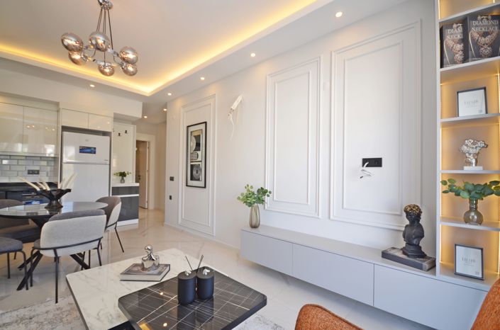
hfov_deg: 100.5
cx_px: 250
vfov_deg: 77.0
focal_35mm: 15
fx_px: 208
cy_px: 165
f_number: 4
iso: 220
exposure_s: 1/60
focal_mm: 10
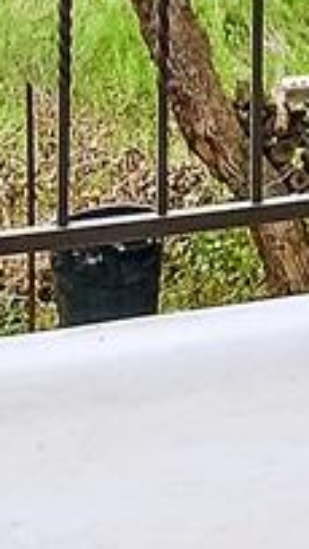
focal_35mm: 158
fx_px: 2298
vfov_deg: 12.0
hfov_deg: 6.7
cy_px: -569
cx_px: 1041
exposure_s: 1/300
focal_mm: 10
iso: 800
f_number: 6.4
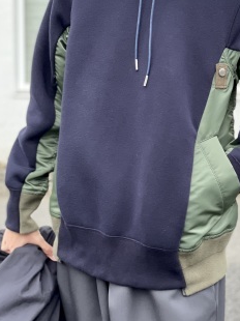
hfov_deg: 17.5
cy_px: 142
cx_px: 164
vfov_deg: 23.3
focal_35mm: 84
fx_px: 778
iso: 32
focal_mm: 6
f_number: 2
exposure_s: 1/122
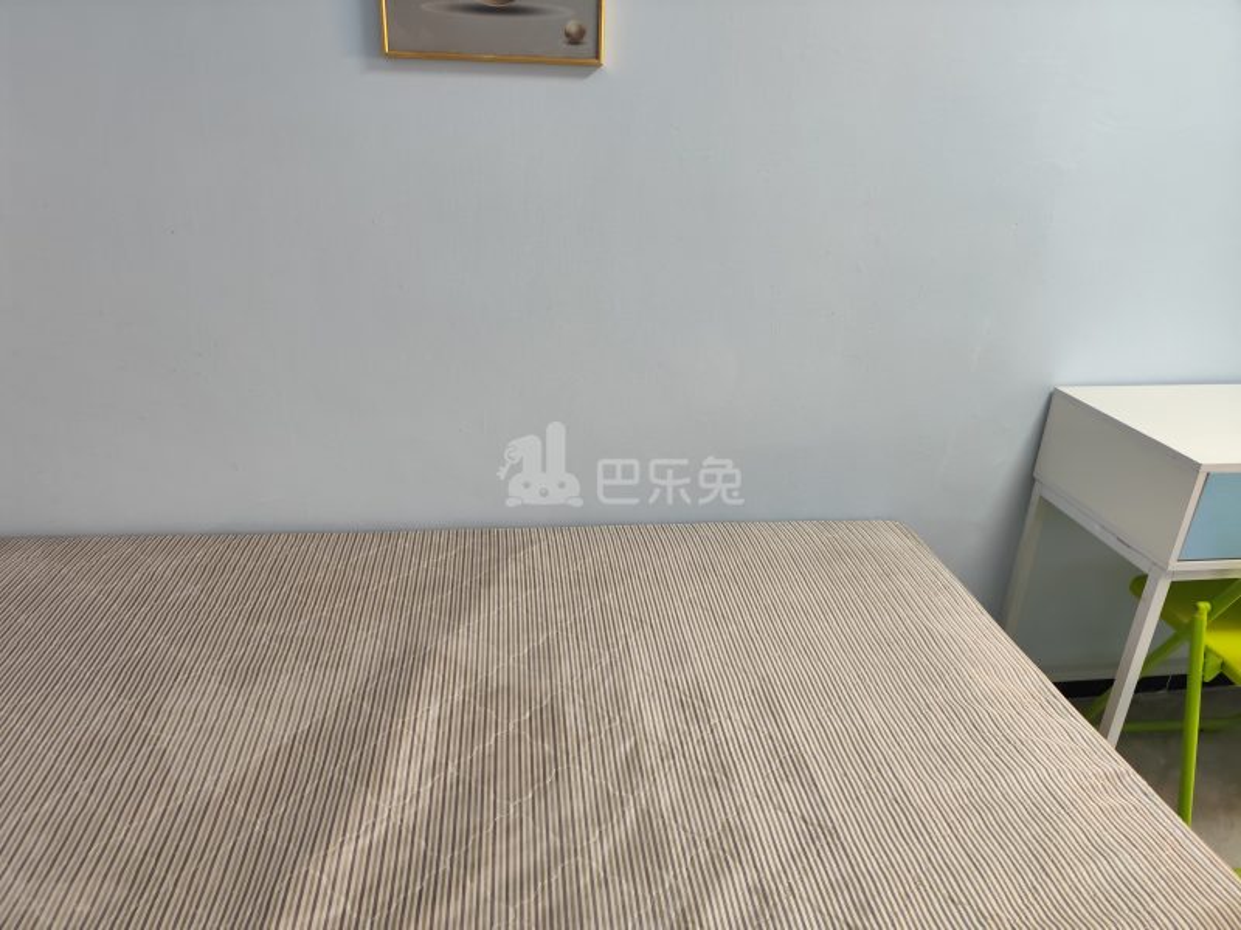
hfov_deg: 73.9
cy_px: 465
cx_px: 620
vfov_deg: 58.9
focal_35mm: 23
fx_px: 825
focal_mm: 6.14
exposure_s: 1/100
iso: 320
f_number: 1.65
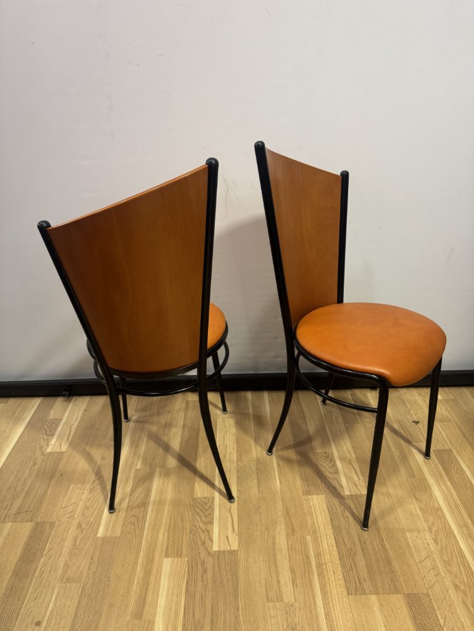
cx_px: 237
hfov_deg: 56.8
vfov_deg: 71.6
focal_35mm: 24
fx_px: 438
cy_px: 316
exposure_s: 1/50
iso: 160
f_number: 1.8
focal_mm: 6.8
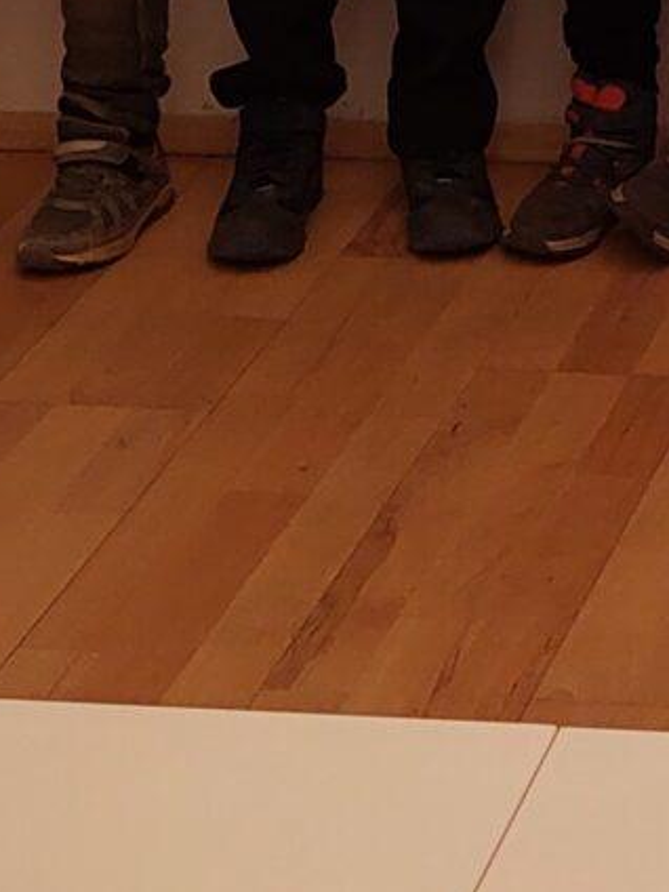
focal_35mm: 145
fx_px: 3736
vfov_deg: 12.4
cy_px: -730
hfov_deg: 9.5
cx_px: 1380
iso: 160
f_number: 1.8
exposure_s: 1/50
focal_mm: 5.23
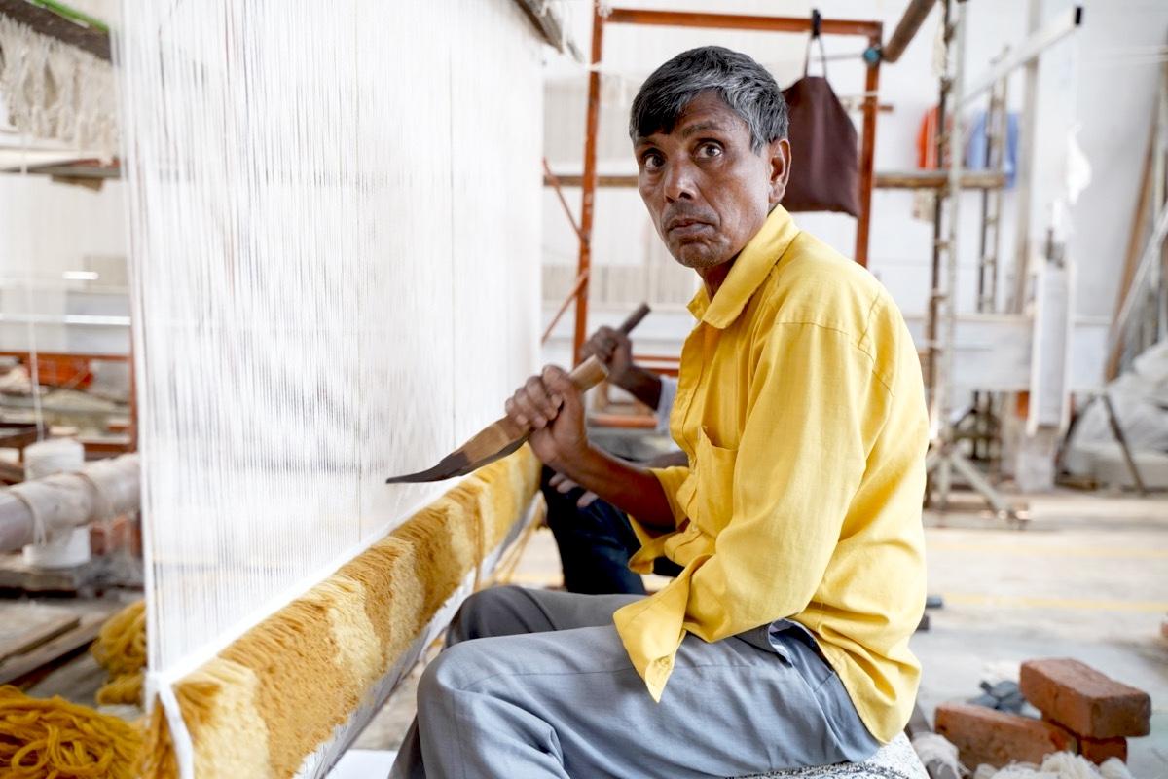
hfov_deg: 47.4
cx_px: 584
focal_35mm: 41
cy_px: 390
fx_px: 1330
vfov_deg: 32.6
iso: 1600
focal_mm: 41
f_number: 3.5
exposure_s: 1/125
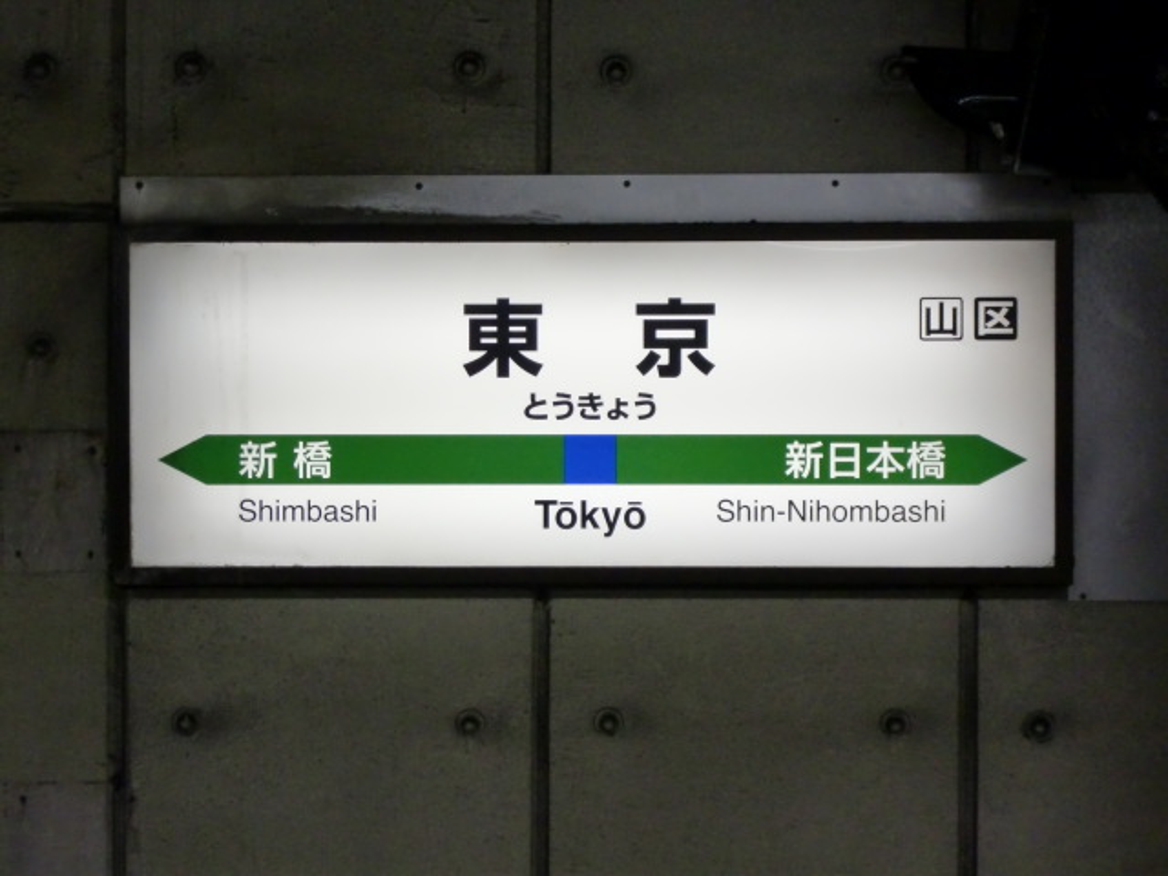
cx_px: 584
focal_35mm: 112
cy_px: 438
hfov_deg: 17.6
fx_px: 3779
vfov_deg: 13.2
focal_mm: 19.6
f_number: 5.8
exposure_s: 1/100
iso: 400
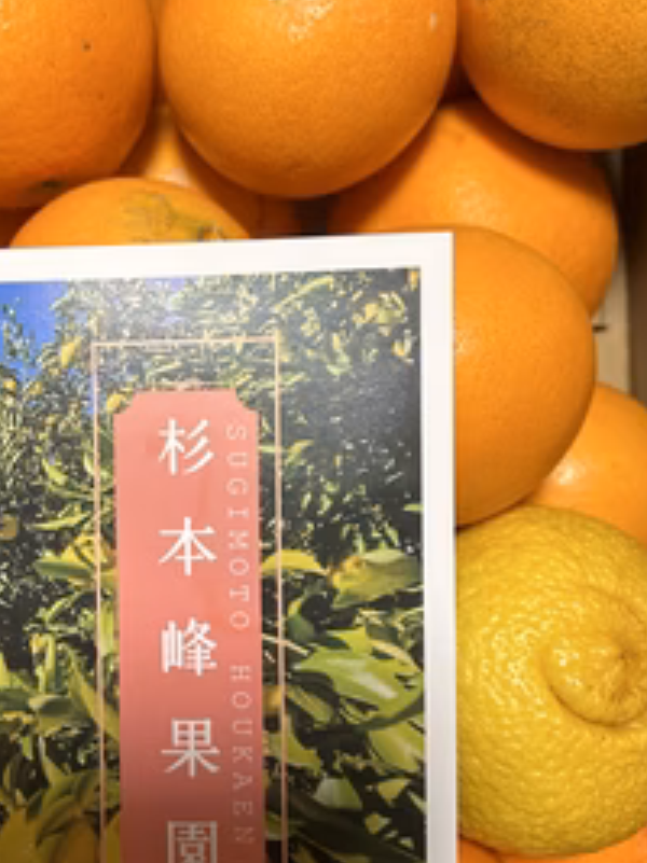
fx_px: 973
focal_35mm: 39
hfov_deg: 36.2
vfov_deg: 47.7
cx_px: 191
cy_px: 504
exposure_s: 1/59
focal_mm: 5.7
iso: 200
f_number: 1.5
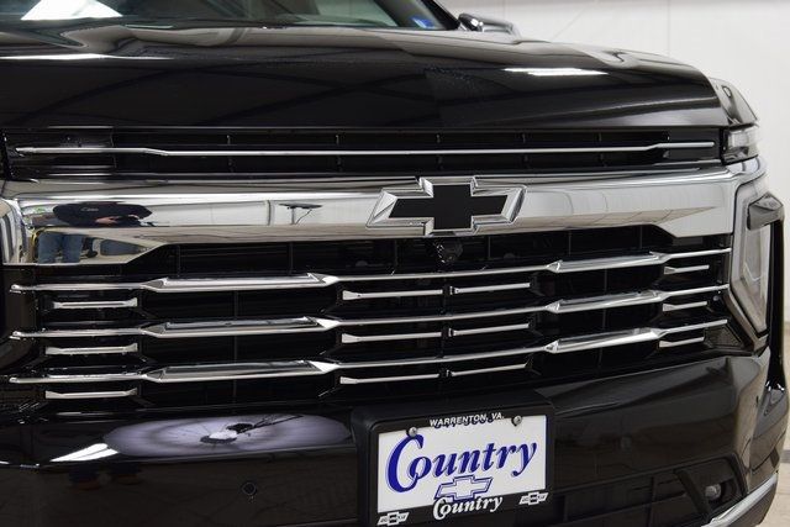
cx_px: 395
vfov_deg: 23.8
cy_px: 264
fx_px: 1251
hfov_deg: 35.0
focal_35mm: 57
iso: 560
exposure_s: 1/15
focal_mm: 38
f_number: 6.3
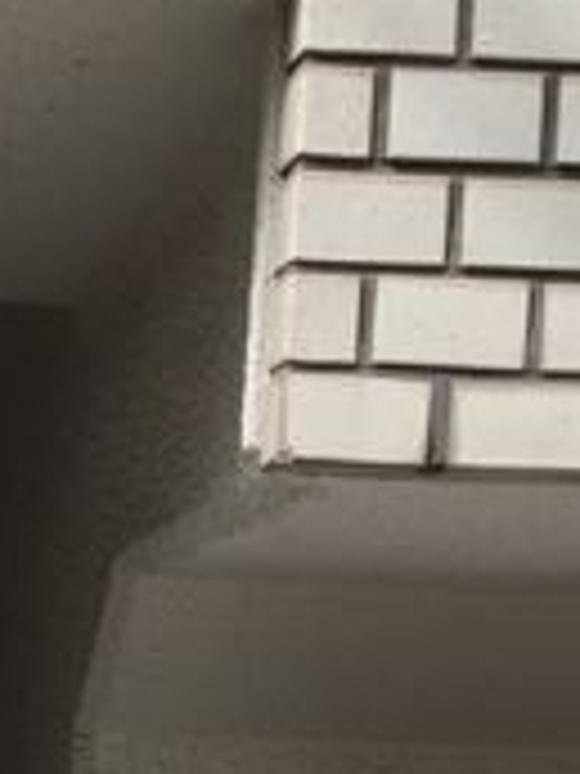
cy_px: 1012
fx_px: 2413
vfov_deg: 17.1
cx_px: -198
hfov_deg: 13.2
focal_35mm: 108
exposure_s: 1/465
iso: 32
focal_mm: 4.15
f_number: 2.2
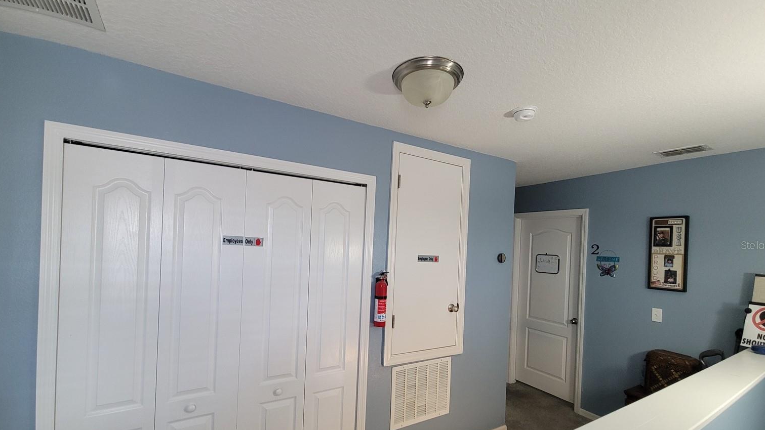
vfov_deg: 70.2
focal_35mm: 15
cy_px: 245
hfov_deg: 103.0
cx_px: 384
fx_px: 304
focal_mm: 2.2
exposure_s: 1/40
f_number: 2.2
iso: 400
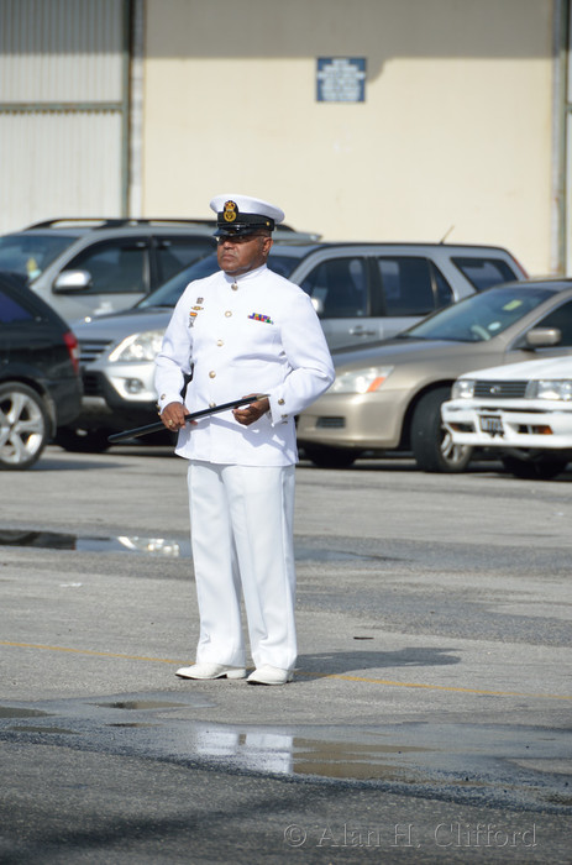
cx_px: 286
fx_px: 7189
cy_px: 432
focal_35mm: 300
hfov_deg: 4.6
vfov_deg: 6.9
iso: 125
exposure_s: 1/800
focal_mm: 200
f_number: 5.6
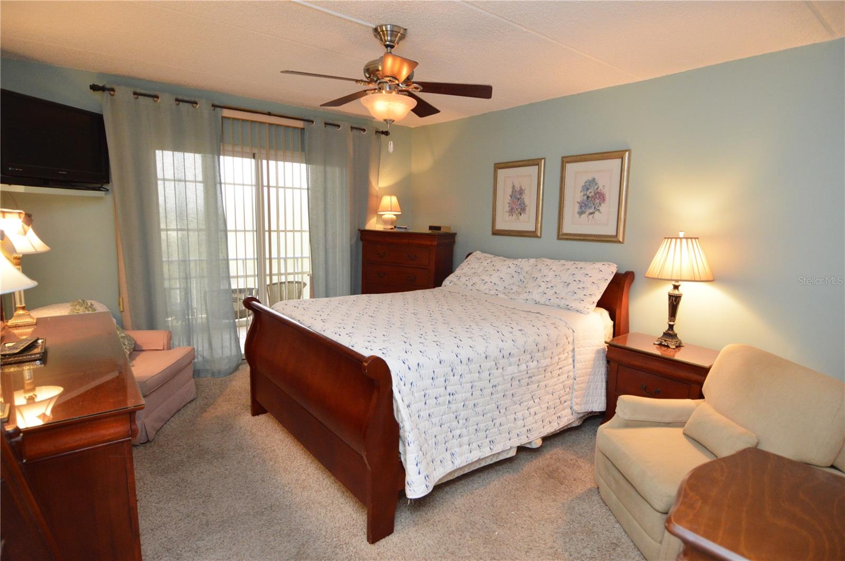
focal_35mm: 18
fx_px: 422
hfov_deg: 90.1
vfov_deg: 67.3
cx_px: 422
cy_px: 280
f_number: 4
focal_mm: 12
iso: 1100
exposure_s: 1/60
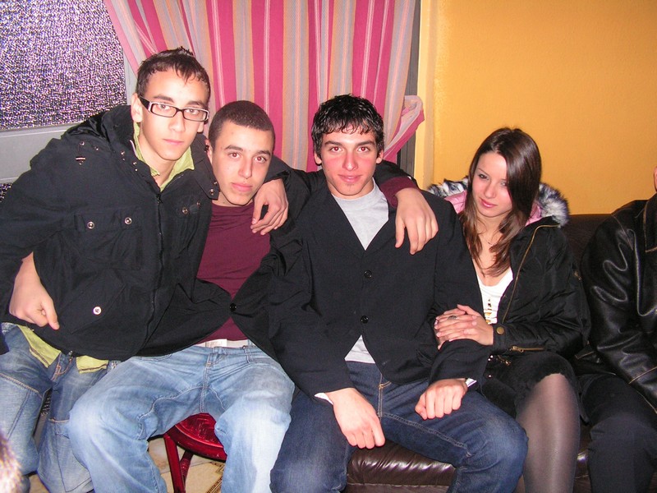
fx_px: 683
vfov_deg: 39.7
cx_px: 328
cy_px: 246
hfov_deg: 51.4
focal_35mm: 36
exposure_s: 1/40
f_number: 3.2
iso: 200
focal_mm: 6
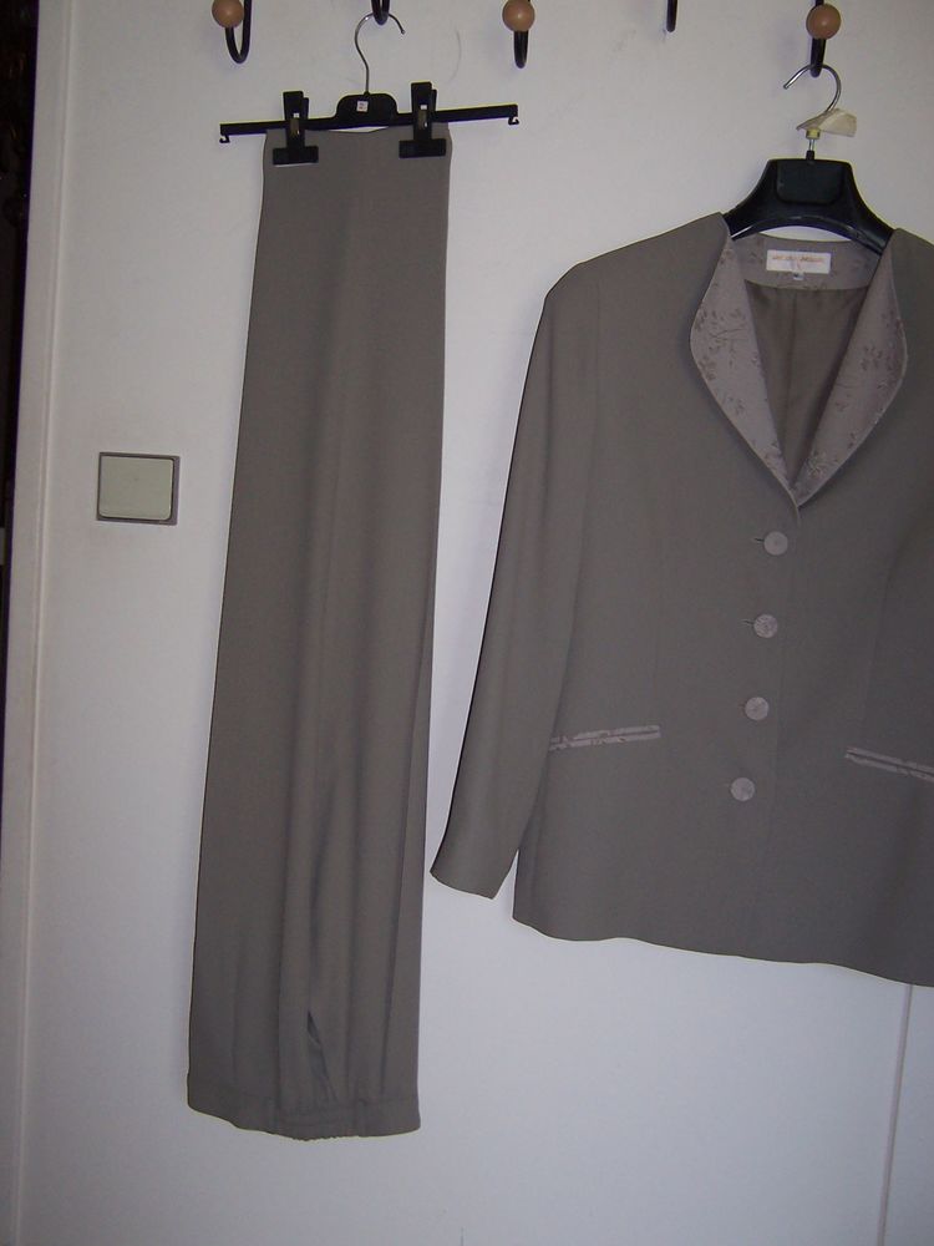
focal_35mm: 36
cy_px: 623
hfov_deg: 39.7
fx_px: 1295
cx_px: 467
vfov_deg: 51.4
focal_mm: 5.6
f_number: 2.8
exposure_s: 1/60
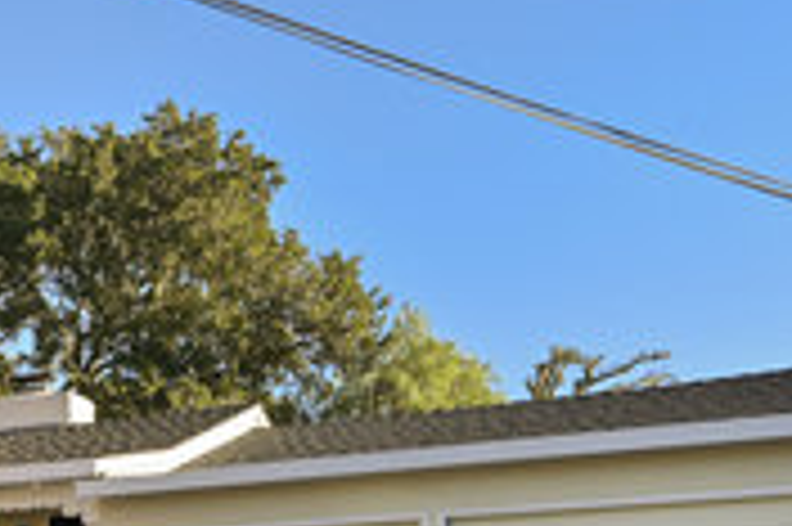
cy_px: 548
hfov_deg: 35.2
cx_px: 29
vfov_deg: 24.5
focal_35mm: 52
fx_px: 1143
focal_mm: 21
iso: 400
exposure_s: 1/800
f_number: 9
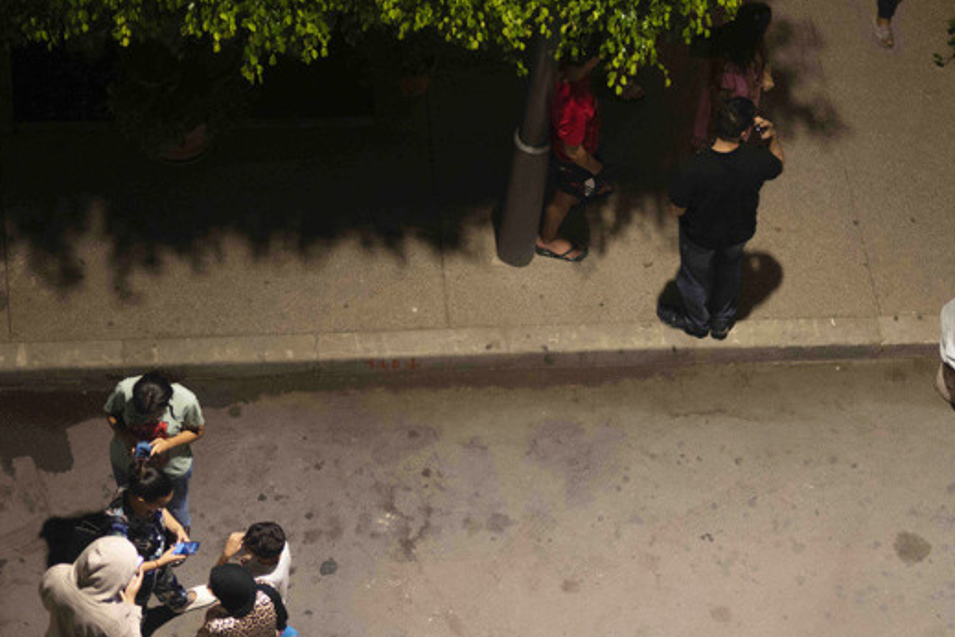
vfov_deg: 10.9
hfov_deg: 16.2
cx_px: 637
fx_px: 3342
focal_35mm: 126
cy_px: 400
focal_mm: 85
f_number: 1.4
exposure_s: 1/60
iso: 1000
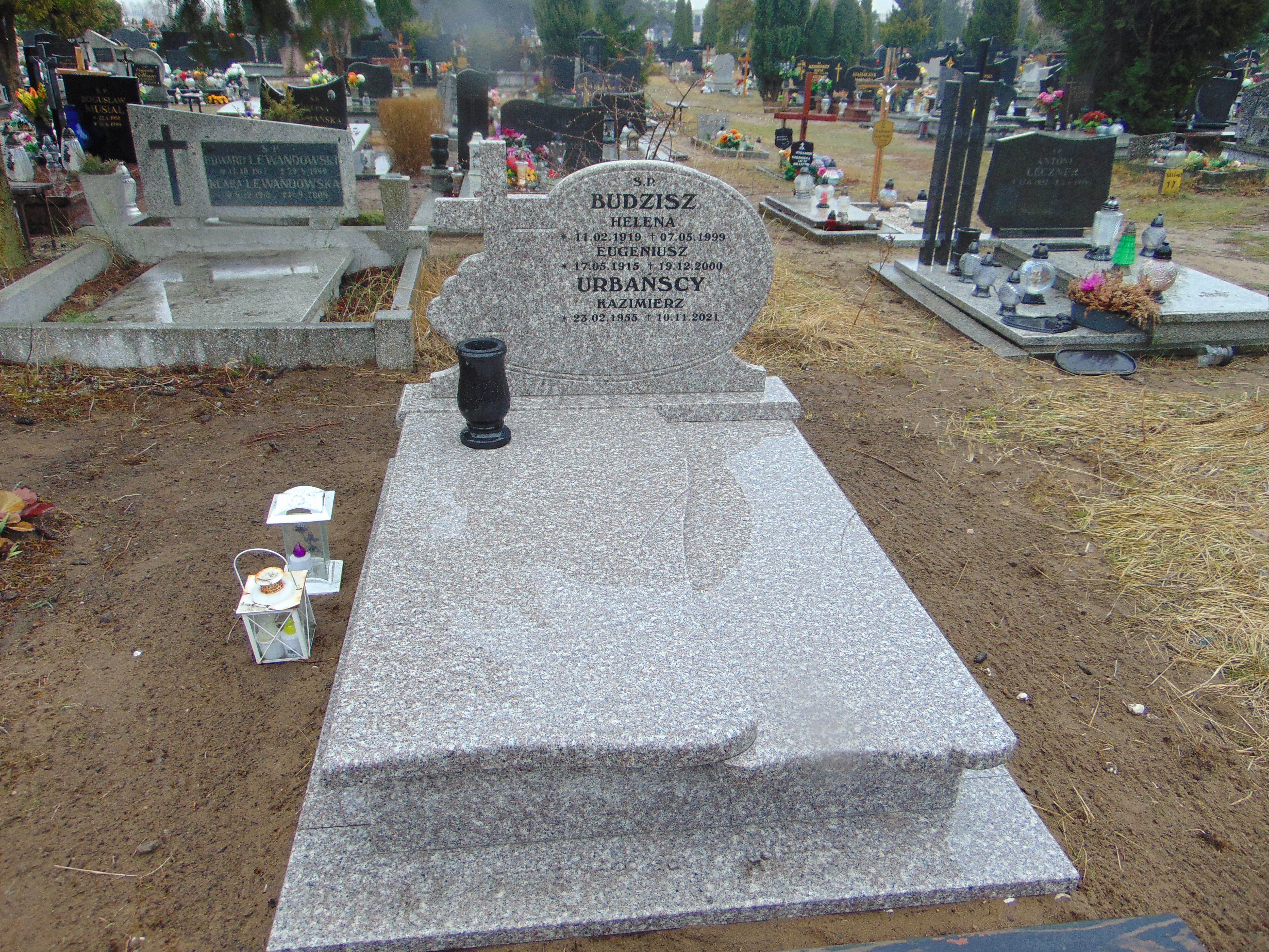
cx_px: 634
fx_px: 916
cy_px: 476
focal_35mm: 25
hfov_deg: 69.4
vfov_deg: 54.9
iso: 80
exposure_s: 1/60
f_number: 3
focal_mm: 4.5
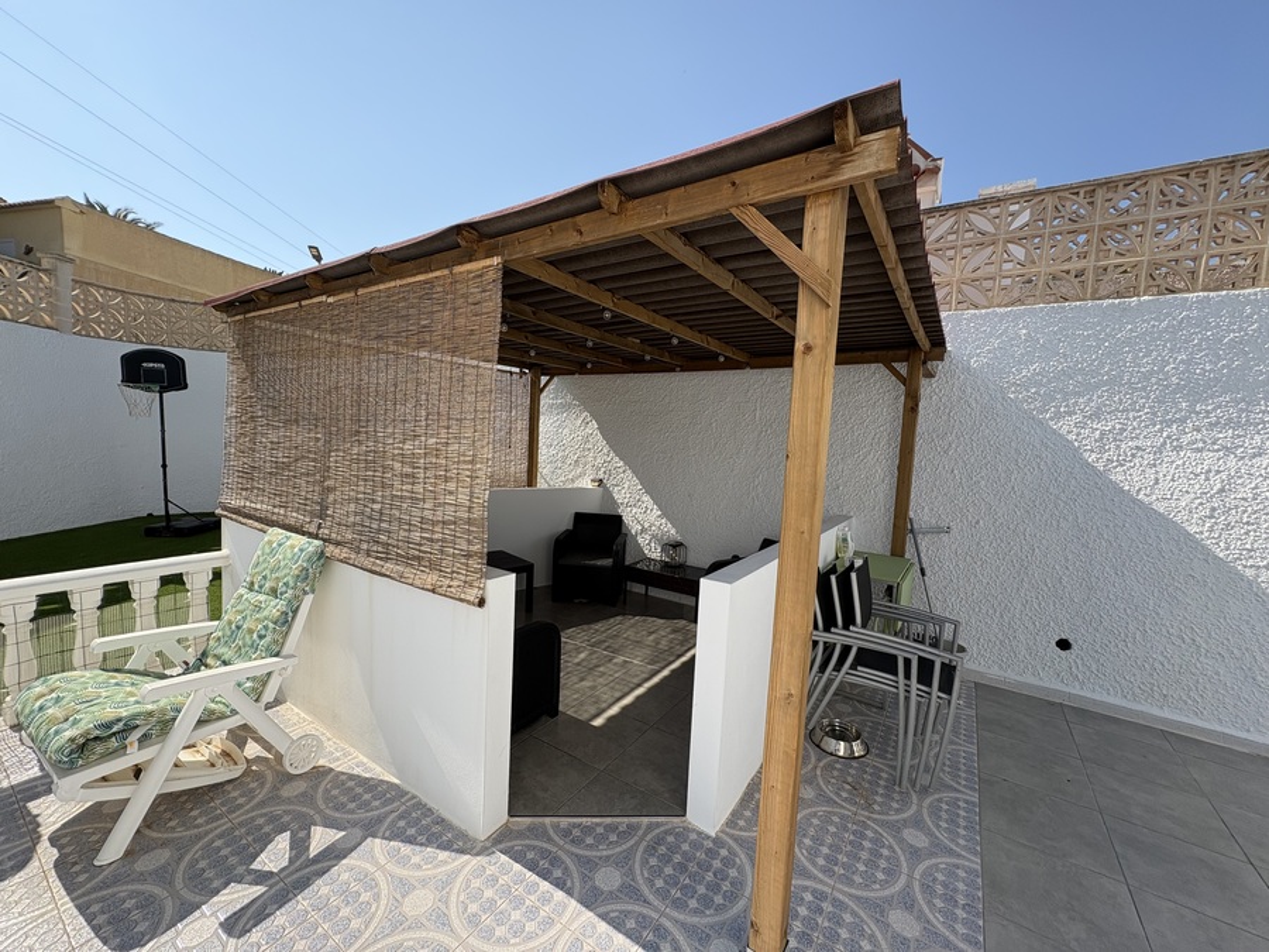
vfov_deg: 85.7
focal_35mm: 14
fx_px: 513
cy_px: 476
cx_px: 634
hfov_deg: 102.1
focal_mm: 2.22
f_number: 2.2
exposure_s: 1/1506
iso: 50
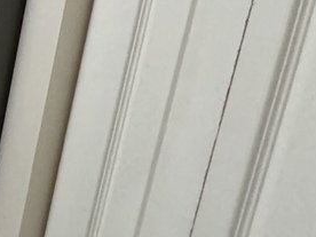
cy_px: -116
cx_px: -500
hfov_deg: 13.9
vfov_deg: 18.0
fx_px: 666
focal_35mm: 73
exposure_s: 1/120
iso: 320
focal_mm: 2.22
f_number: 2.2
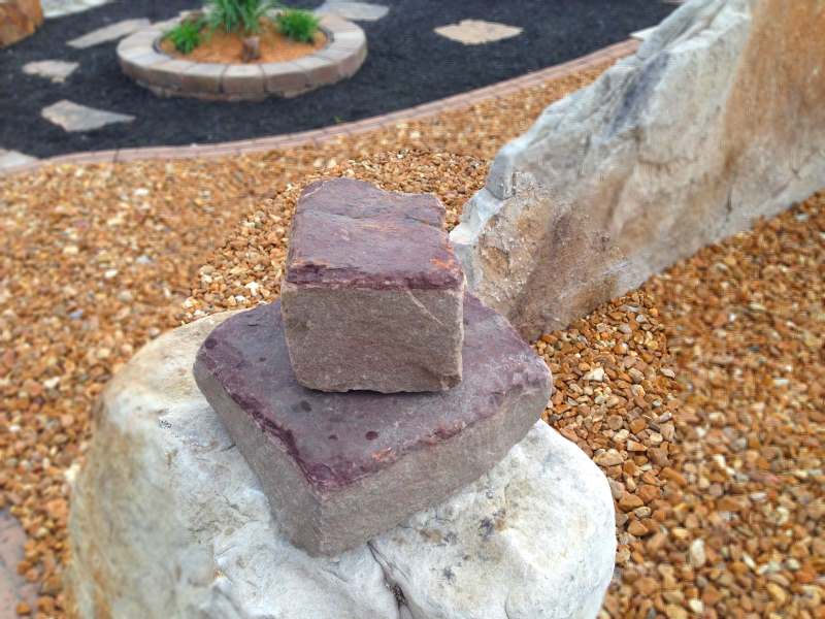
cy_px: 310
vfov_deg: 42.9
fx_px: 786
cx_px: 412
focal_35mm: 33
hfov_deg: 55.4
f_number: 2.4
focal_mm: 4.12
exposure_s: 1/159
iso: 50
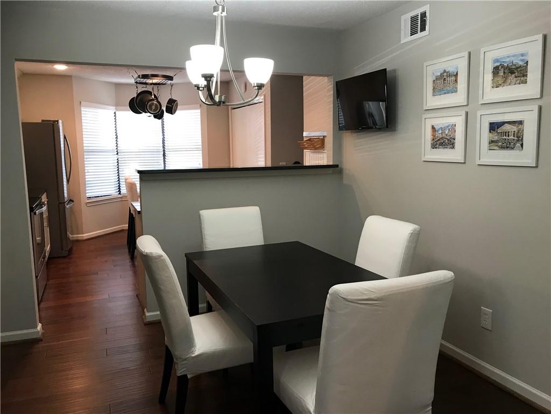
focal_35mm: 28
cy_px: 207
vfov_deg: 49.7
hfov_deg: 63.4
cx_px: 276
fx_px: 446
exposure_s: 1/24
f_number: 1.8
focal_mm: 3.99
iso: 40
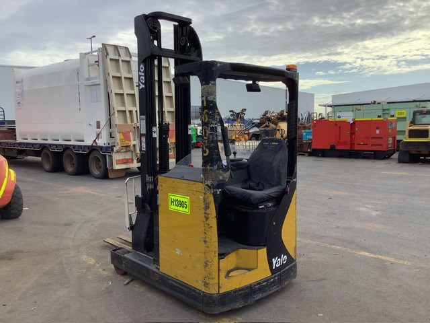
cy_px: 162
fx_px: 385
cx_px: 215
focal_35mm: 31
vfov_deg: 45.4
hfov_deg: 58.4
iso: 25
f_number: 2.4
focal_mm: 3.3
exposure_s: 1/657
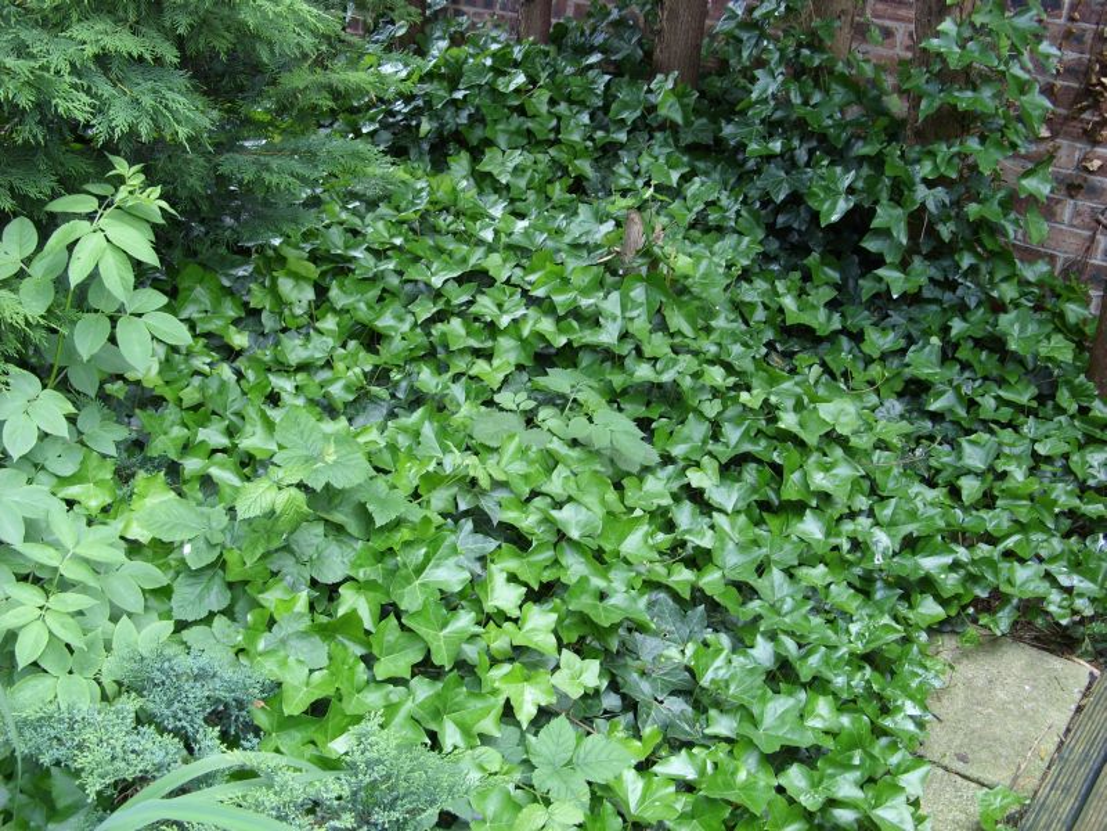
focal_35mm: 38
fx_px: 1215
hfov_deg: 49.0
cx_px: 554
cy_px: 416
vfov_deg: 37.7
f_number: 2.8
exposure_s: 1/57
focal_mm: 6.3
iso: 50
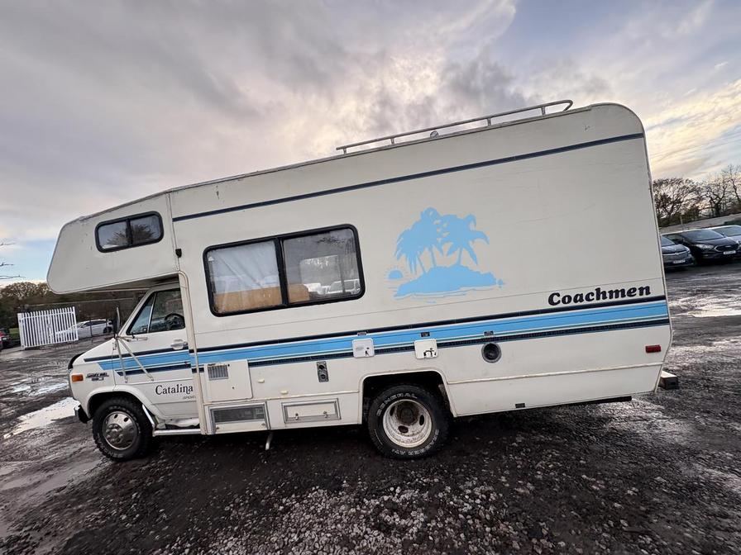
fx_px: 300
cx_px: 370
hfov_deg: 102.1
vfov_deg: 85.7
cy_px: 278
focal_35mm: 14
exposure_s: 1/181
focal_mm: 2.22
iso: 40
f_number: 2.2
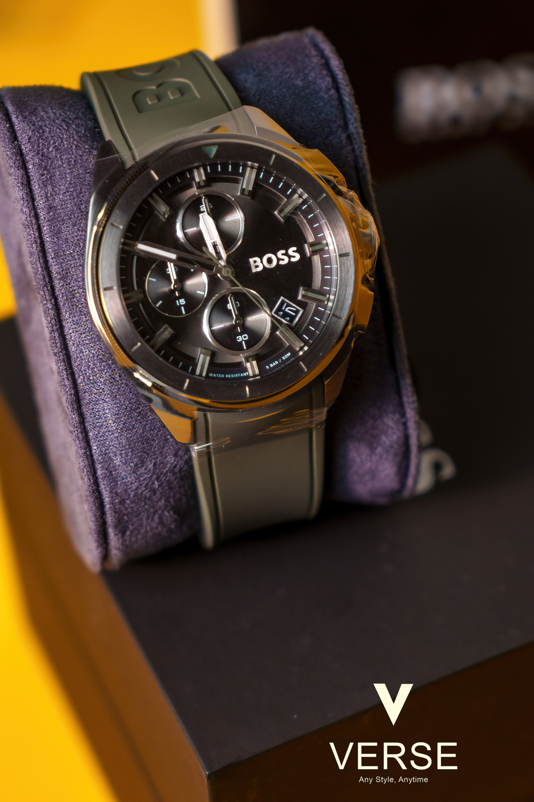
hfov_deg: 13.0
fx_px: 2336
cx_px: 267
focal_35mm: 105
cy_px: 401
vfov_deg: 19.5
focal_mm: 70
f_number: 4
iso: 200
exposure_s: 1/60
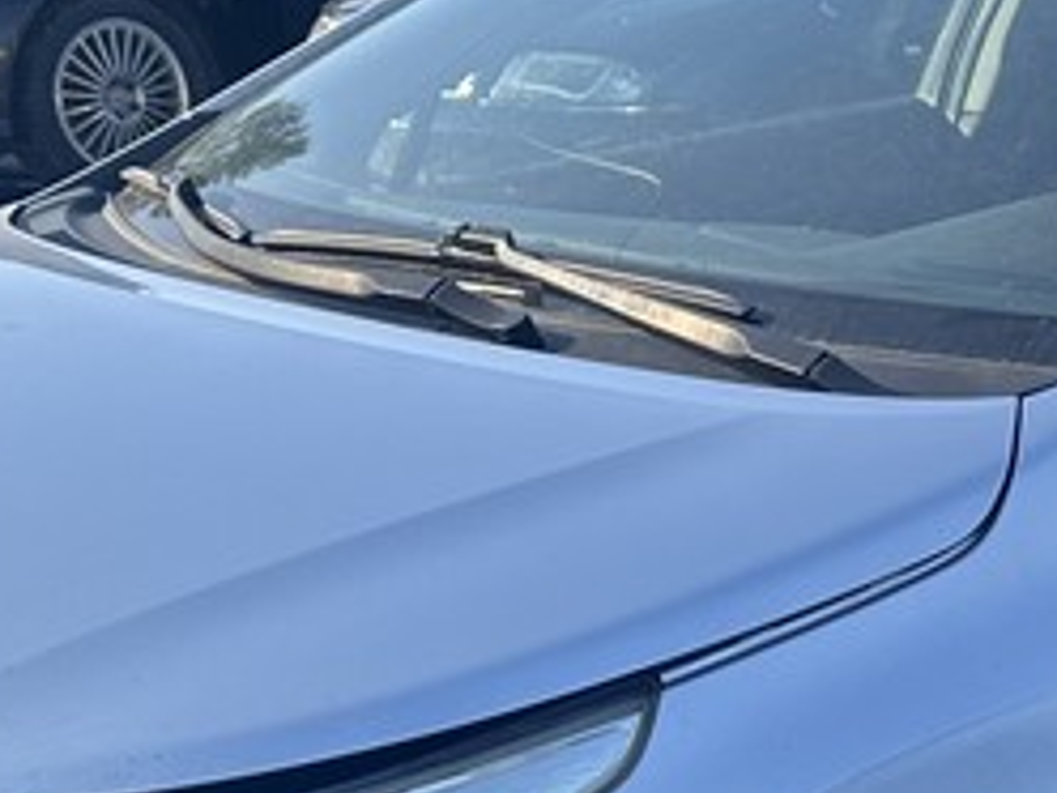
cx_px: 899
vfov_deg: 14.6
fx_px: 3023
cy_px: 853
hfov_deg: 19.6
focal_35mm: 99
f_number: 1.78
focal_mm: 6.86
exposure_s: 1/1198
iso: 80
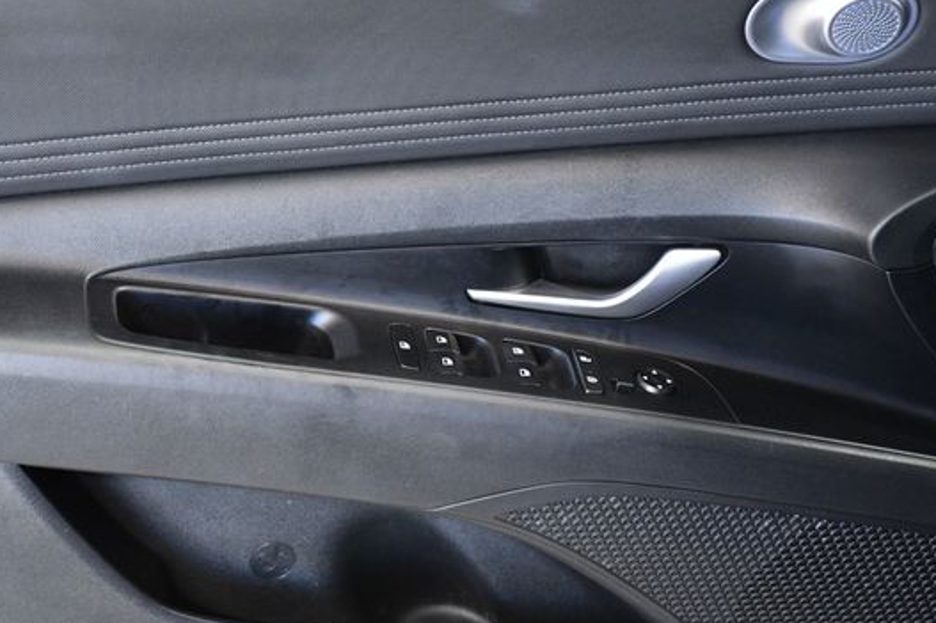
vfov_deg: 15.0
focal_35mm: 91
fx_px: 2365
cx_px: 417
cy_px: 259
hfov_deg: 22.4
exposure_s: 1/100
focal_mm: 50
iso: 2500
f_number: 4.8
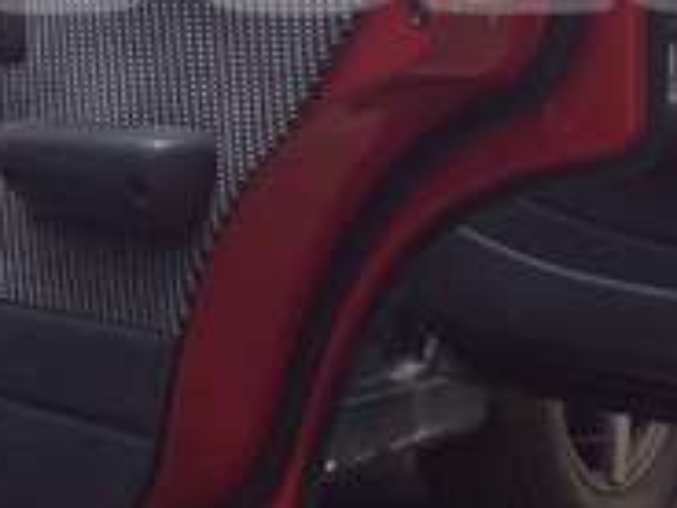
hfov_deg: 12.7
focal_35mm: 152
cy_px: -59
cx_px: -140
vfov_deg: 9.7
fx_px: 2973
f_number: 2.4
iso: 64
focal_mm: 4.28
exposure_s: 1/60
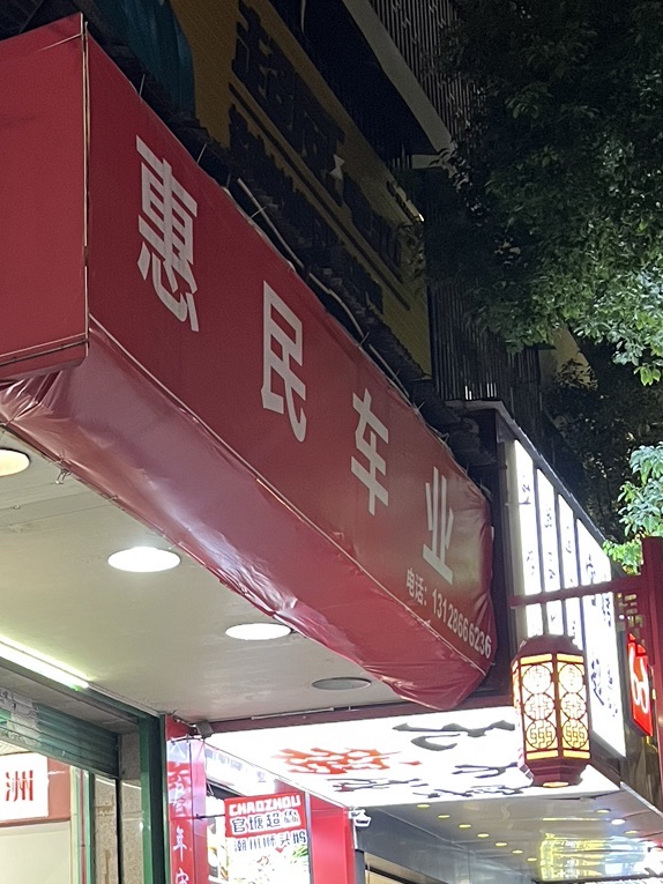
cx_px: -97
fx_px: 1736
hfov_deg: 20.4
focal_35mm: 68
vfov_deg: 28.0
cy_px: 692
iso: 250
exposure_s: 1/60
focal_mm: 5.7
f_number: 1.5
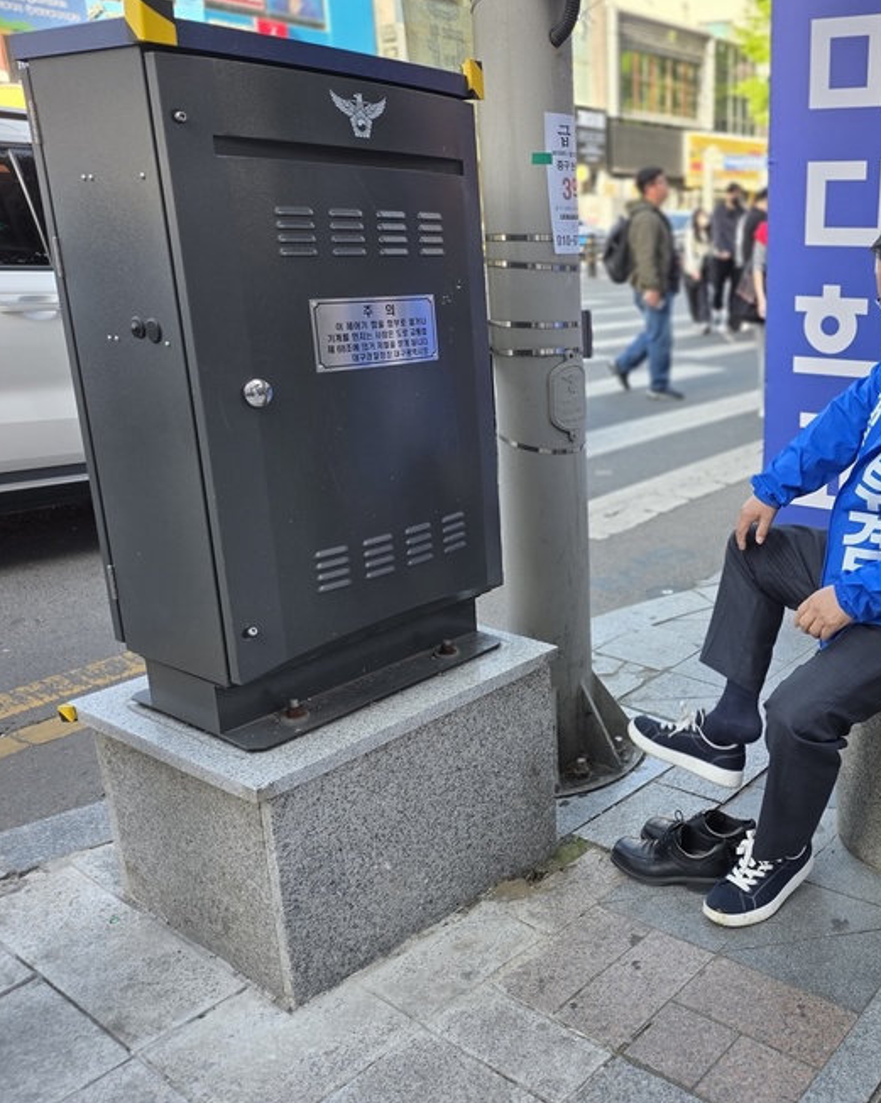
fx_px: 1011
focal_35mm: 31
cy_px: 539
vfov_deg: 57.2
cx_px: 717
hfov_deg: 44.6
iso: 32
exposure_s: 1/180
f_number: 1.7
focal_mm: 6.25
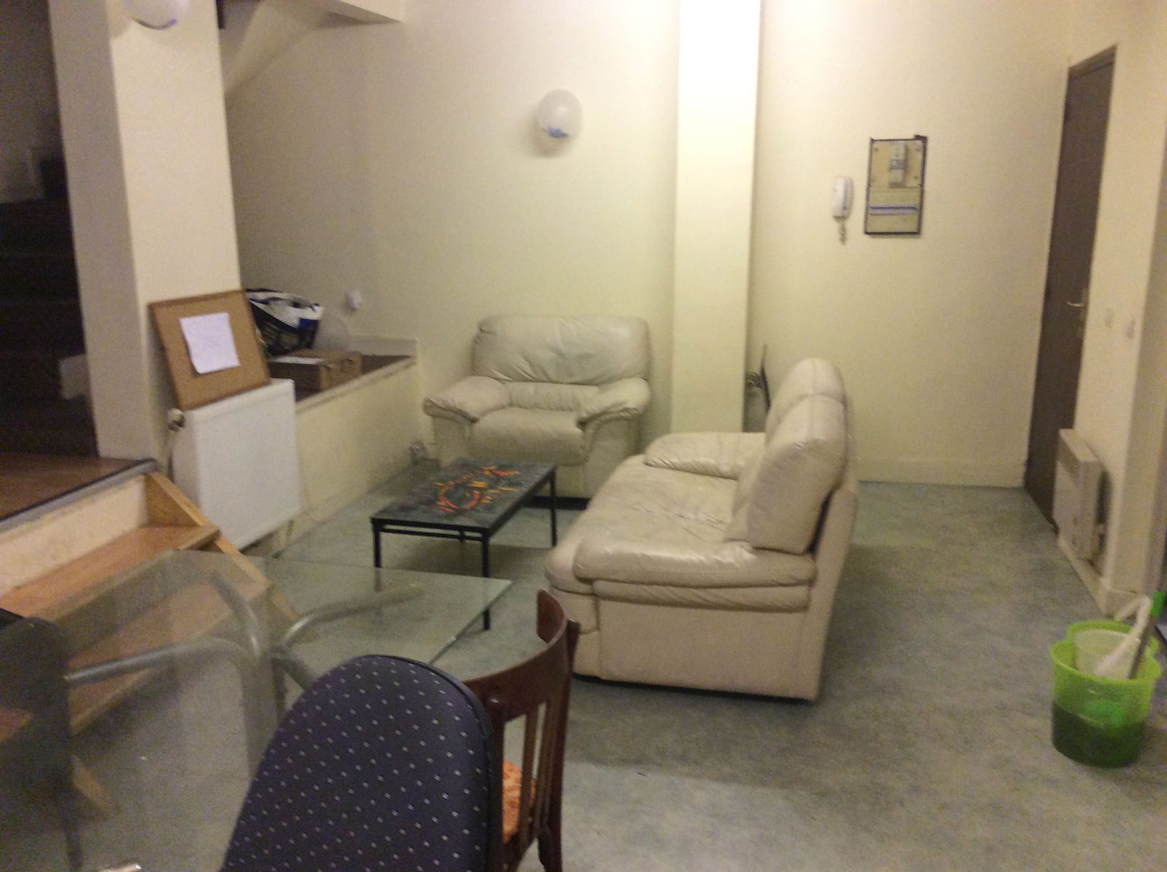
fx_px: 1077
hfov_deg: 56.9
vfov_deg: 44.1
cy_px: 436
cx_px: 584
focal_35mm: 32
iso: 125
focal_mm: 3.3
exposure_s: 1/25
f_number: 2.4
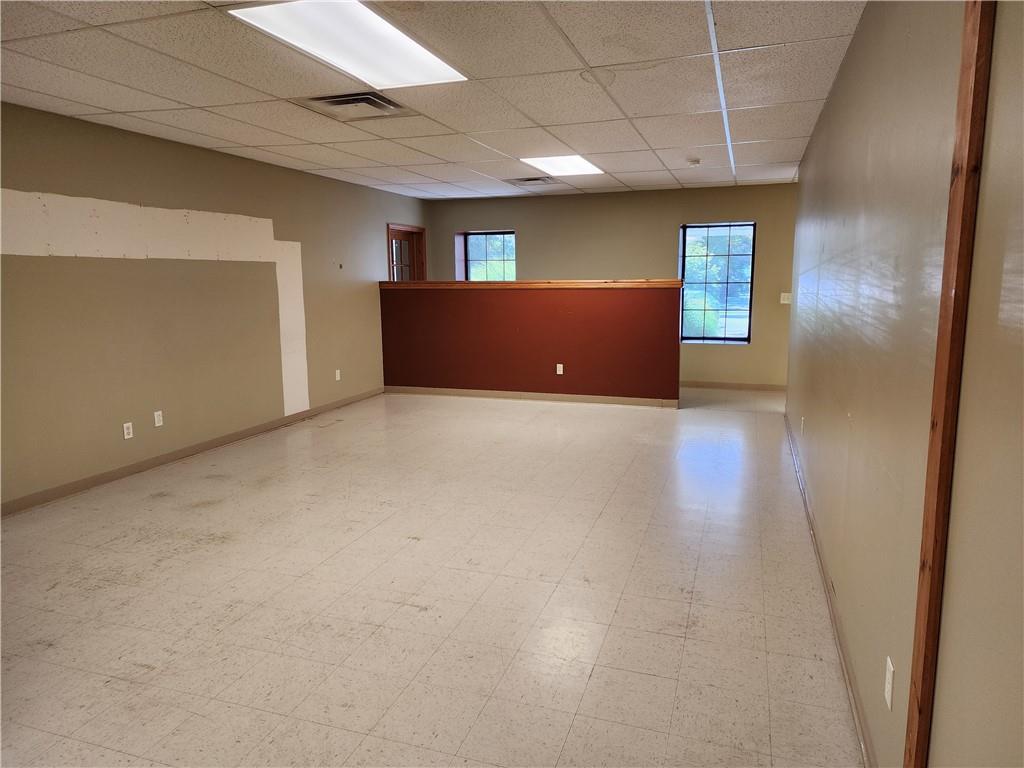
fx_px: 680
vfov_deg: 58.9
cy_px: 384
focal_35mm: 23
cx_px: 512
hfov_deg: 73.9
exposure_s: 1/120
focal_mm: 6.4
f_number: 1.8
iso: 160
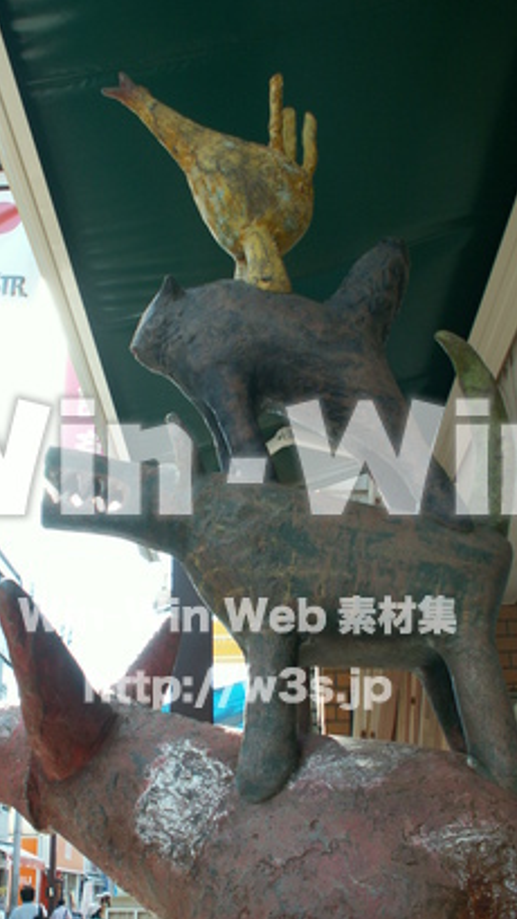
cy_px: 479
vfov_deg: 49.4
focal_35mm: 41
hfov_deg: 29.0
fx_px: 999
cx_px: 241
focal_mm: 5.86
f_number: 3.5
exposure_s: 1/60
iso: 50
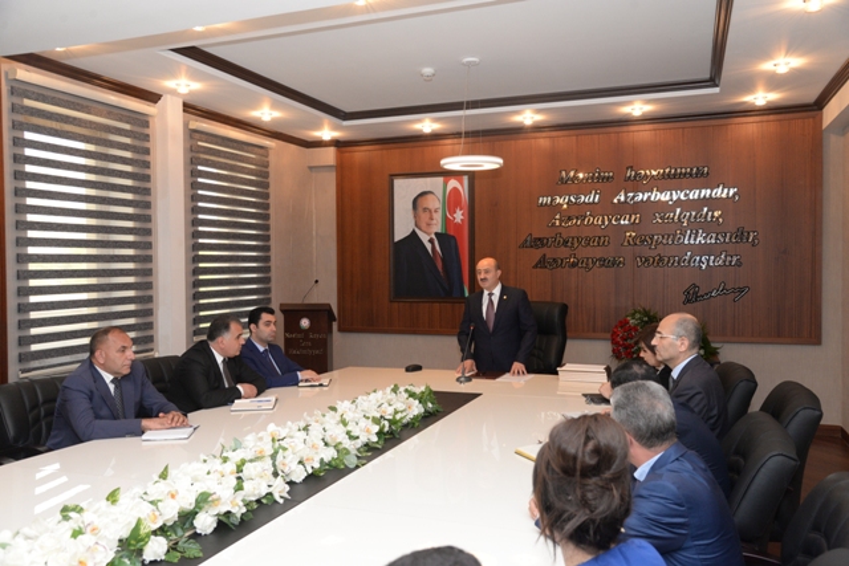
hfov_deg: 61.9
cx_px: 424
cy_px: 283
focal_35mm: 30
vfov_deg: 43.6
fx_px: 708
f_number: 6.3
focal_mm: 30
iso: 2200
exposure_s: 1/125
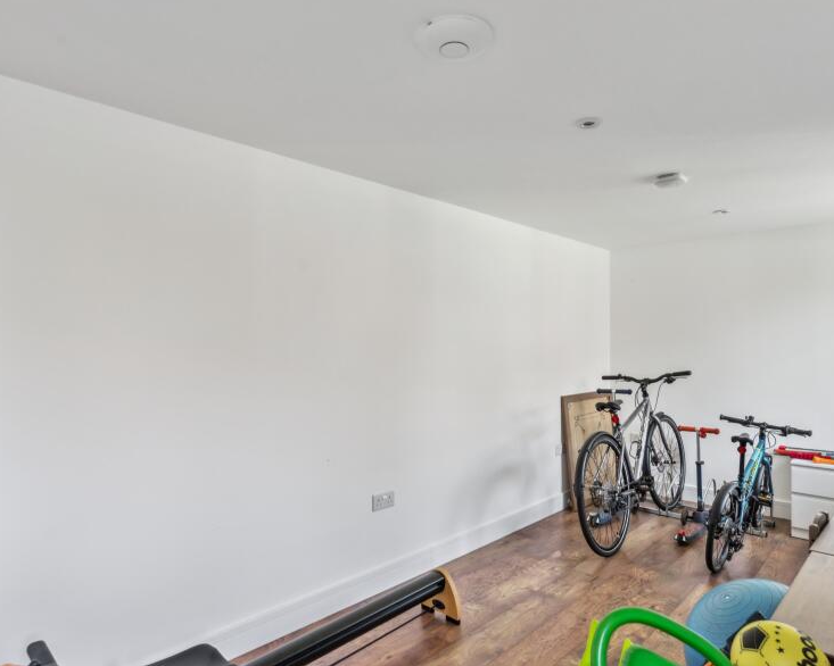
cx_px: 430
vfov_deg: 65.4
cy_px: 365
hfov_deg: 77.6
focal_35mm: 21
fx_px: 518
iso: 640
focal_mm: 16
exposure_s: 1/80
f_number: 8
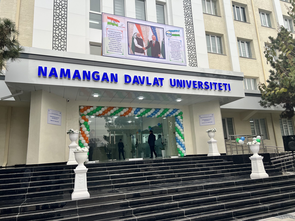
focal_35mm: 26
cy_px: 110
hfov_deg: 67.3
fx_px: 222
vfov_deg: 53.1
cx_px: 148
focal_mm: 5.7
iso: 50
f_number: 1.5
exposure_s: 1/572
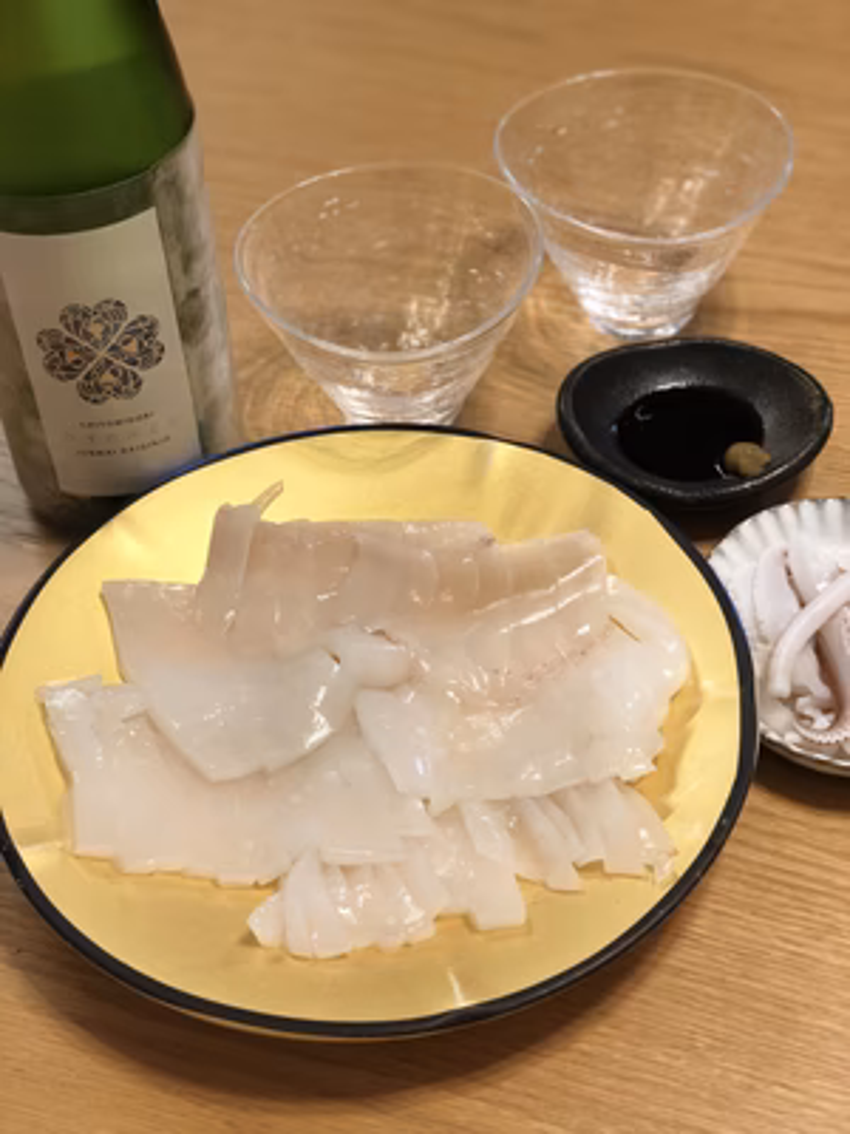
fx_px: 1702
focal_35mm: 52
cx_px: 425
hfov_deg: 28.0
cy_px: 567
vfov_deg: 36.8
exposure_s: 1/40
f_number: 2.4
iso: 80
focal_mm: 6
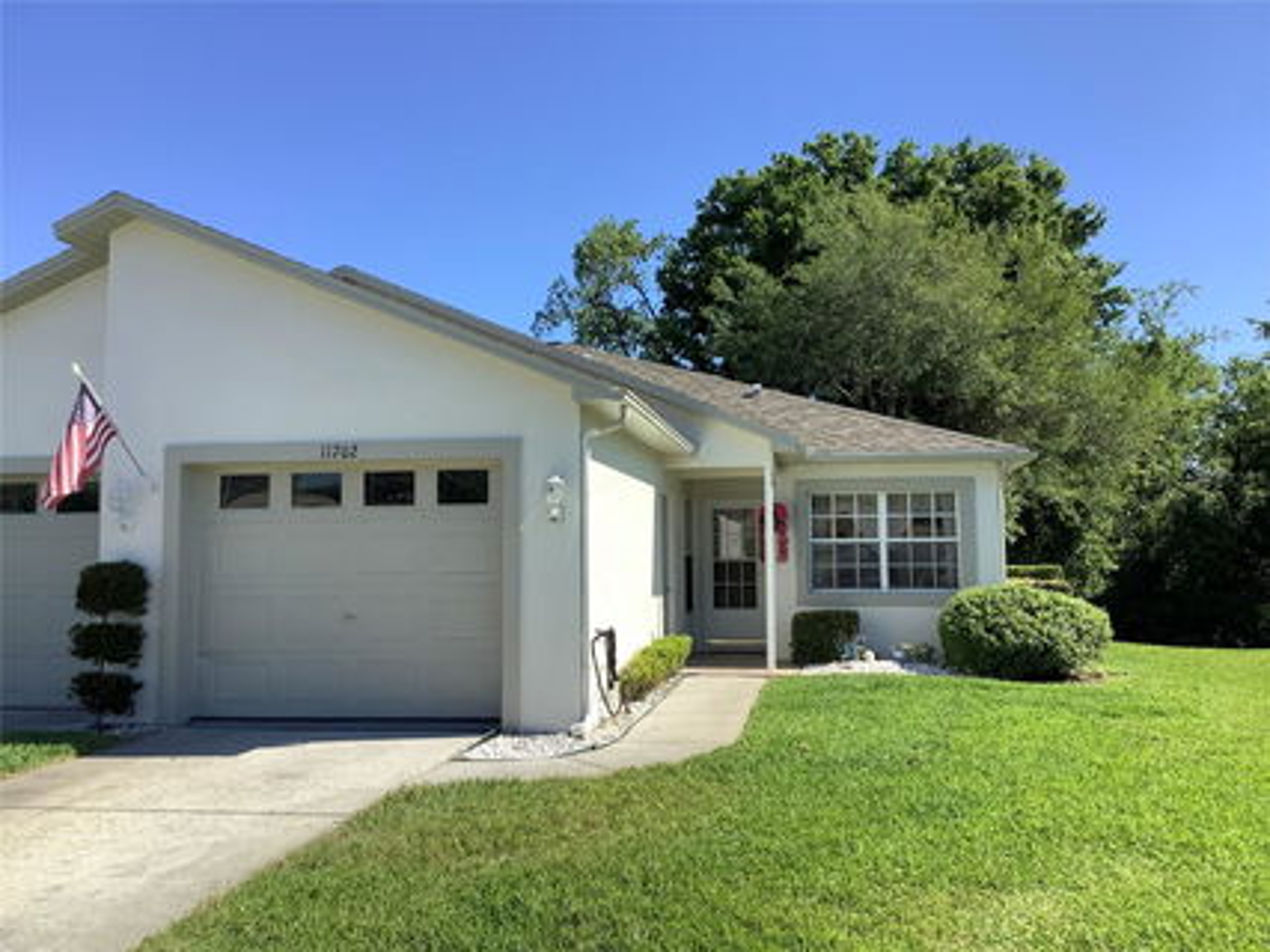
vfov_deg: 45.4
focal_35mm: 31
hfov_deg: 58.4
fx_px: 1137
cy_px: 476
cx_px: 635
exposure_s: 1/1058
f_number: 2.4
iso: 25
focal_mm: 3.3
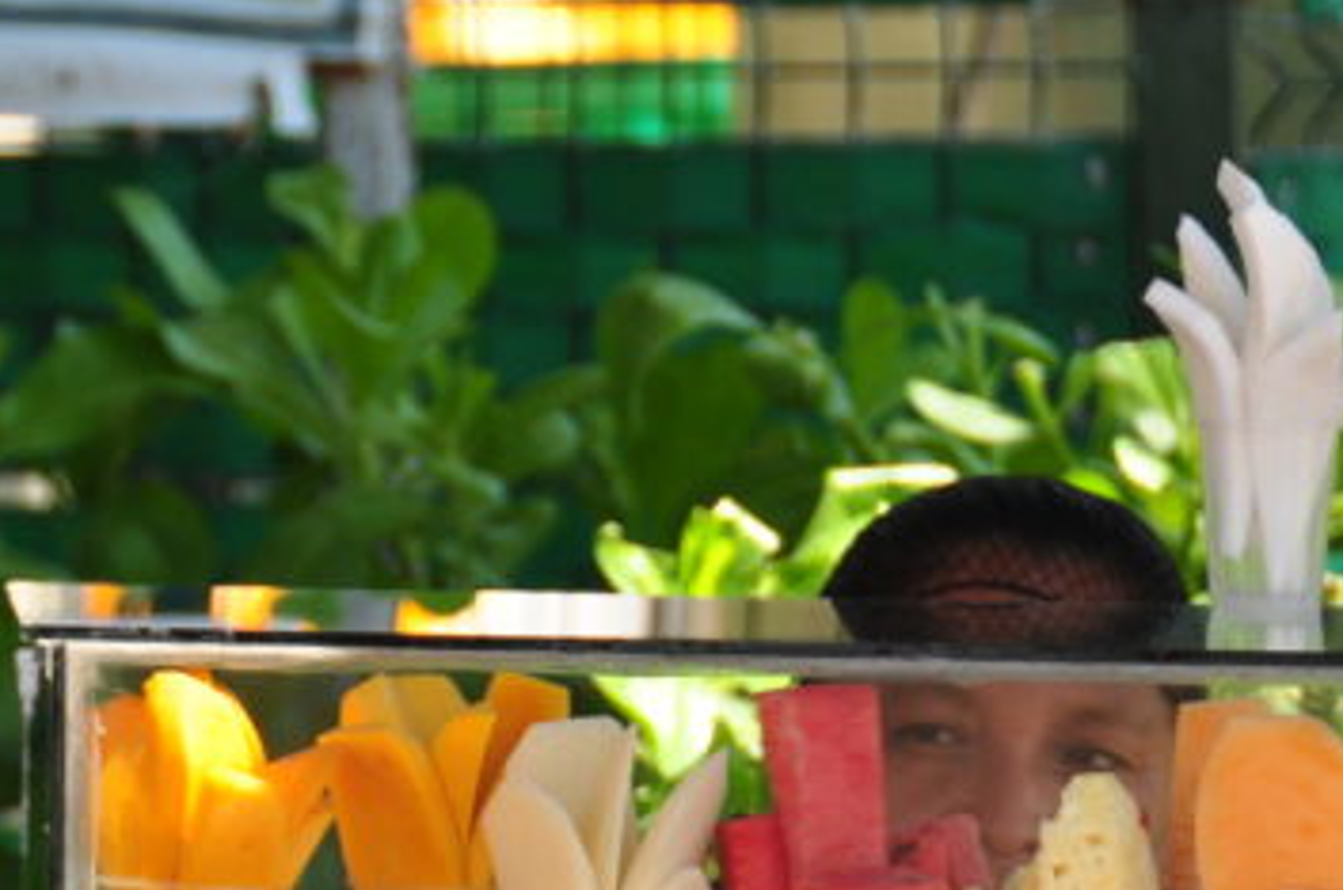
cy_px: 1133
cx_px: 932
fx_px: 21875
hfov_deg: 3.5
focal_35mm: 587
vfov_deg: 2.3
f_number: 5.6
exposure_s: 1/640
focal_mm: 135
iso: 400
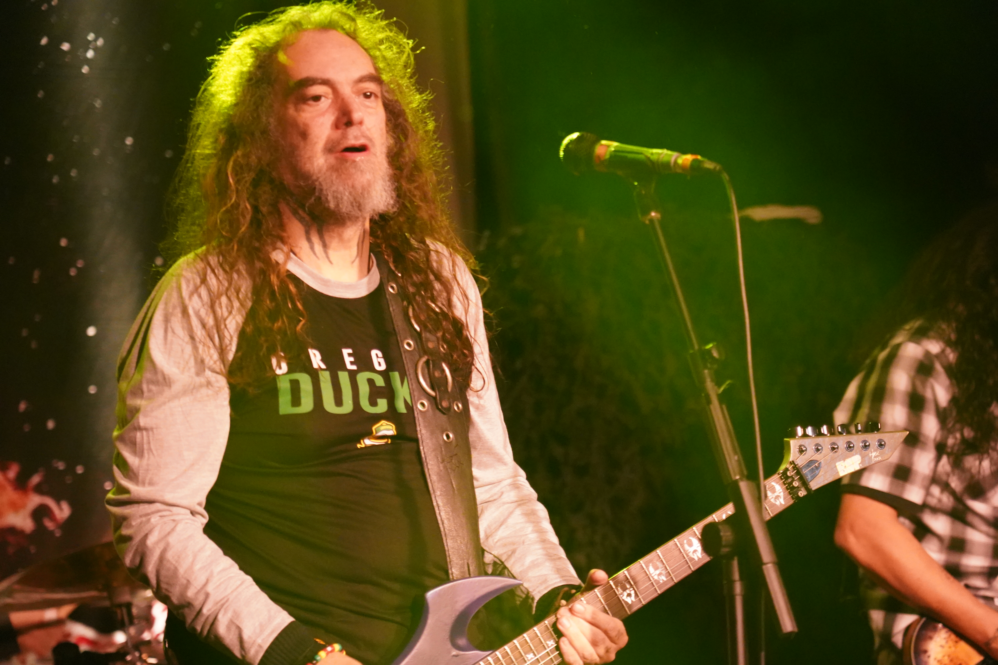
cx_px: 499
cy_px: 332
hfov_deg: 19.5
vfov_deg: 13.0
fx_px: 2911
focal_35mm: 105
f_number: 4
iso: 12800
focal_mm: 105
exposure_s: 1/125
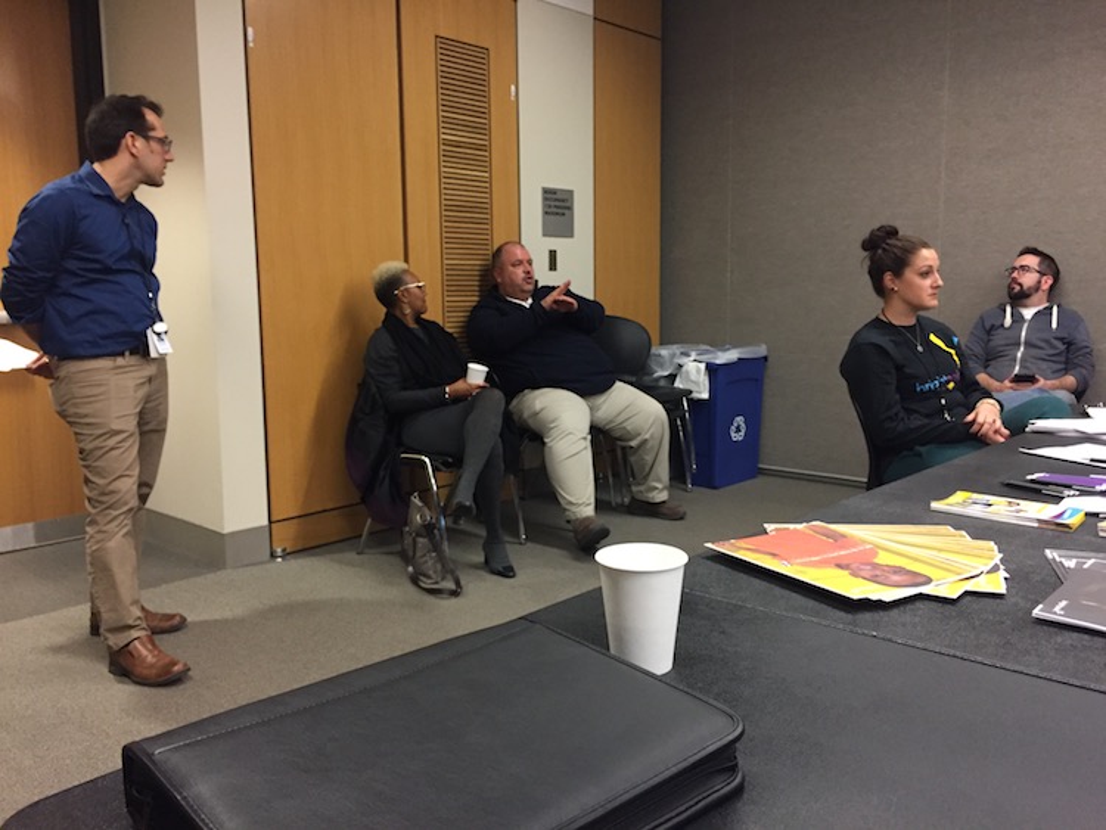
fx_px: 927
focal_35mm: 29
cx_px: 553
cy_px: 415
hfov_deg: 61.6
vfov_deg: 48.3
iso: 250
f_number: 2.2
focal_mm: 4.15
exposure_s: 1/30
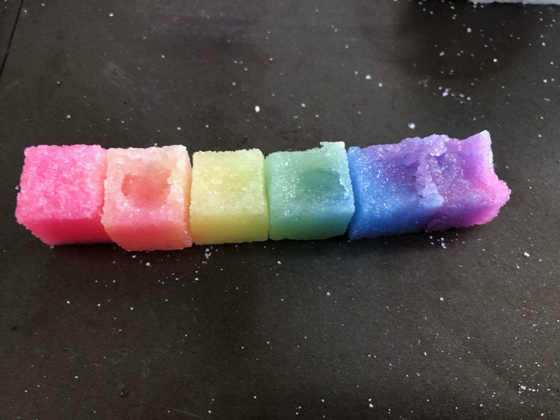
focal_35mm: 28
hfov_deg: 63.4
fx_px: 453
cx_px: 280
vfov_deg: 49.7
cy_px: 210
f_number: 1.8
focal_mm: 3.99
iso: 100
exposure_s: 1/5
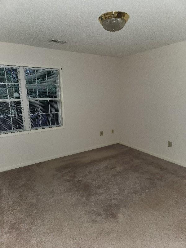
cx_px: 93
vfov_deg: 73.9
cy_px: 124
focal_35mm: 23
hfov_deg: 58.9
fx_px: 165
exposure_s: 1/12
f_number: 1.8
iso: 125
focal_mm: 5.4
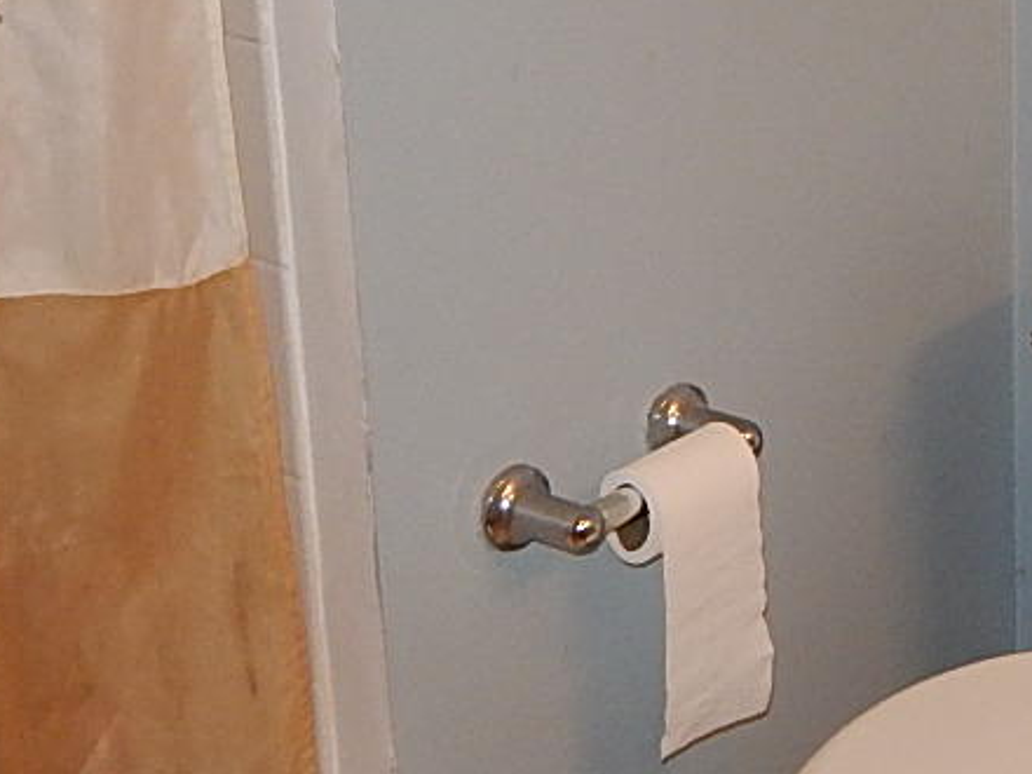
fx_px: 2385
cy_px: 26
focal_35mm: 80
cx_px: 1318
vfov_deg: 18.0
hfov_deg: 22.1
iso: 200
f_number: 3
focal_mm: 4
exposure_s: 1/30
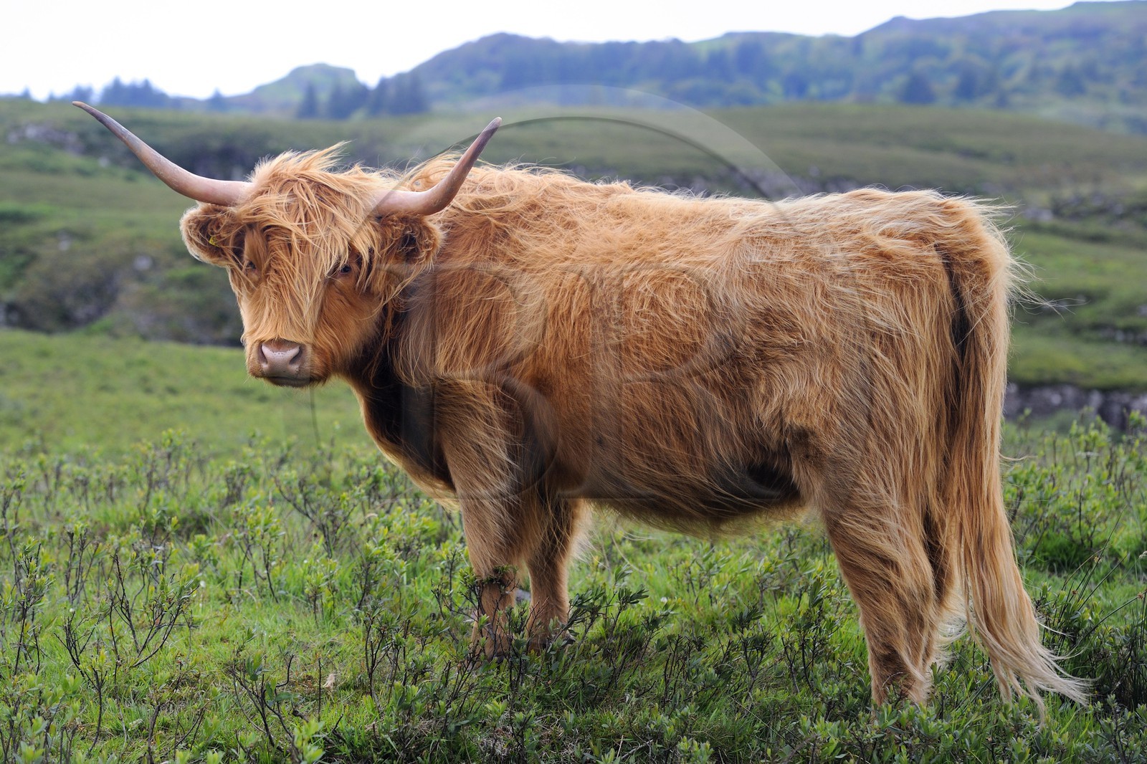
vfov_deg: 12.4
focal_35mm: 110
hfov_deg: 18.6
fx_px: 3504
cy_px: 382
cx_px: 574
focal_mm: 110
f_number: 4.5
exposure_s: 1/250
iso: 640
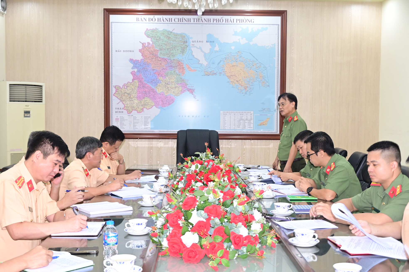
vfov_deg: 28.1
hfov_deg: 41.1
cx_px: 204
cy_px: 136
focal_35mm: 48
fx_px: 545
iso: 1600
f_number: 4.2
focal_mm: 32
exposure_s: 1/200
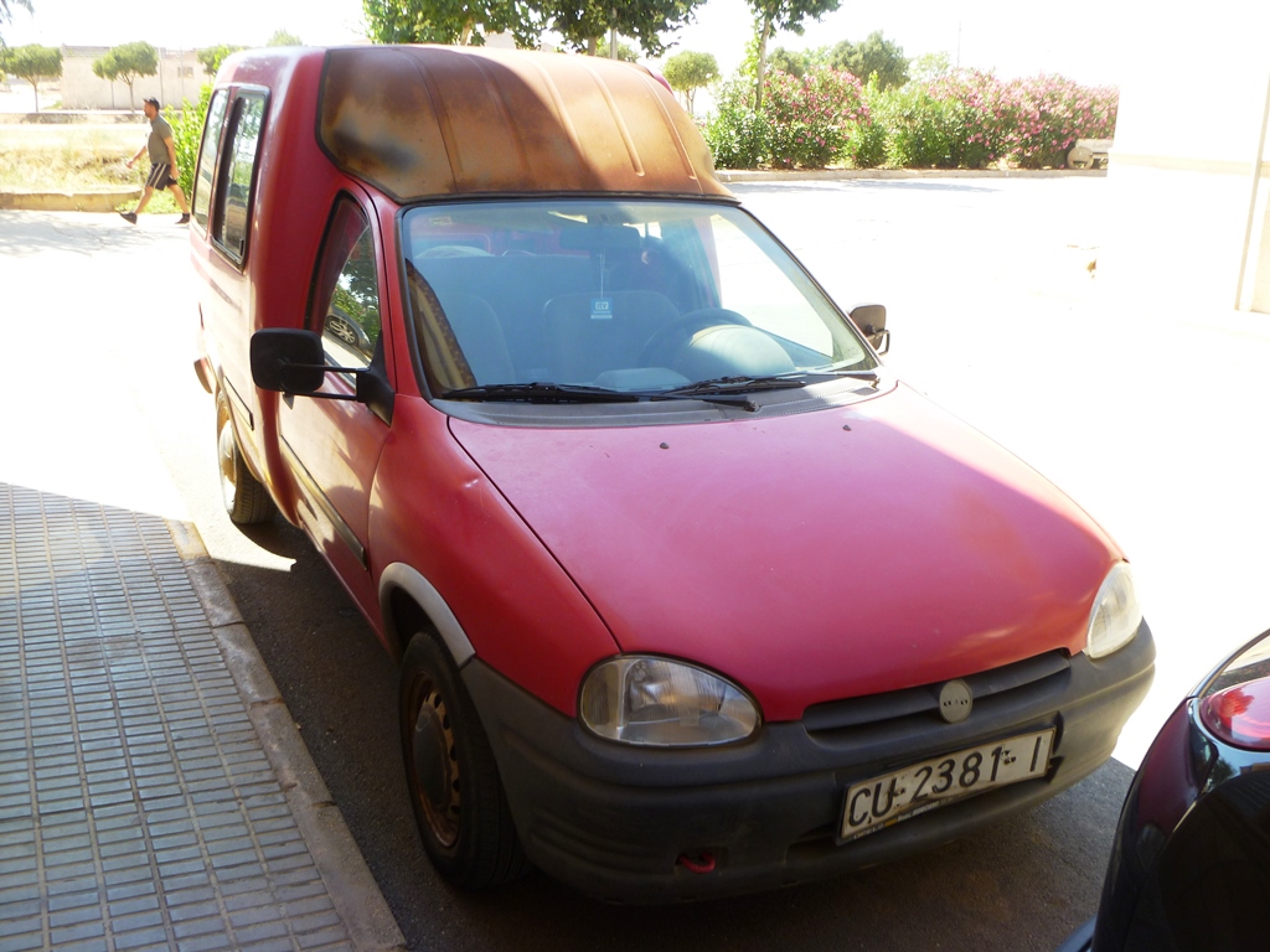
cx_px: 635
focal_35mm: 32
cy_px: 476
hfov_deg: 56.8
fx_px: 1174
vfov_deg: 44.2
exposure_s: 1/125
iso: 80
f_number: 3.5
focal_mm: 5.7
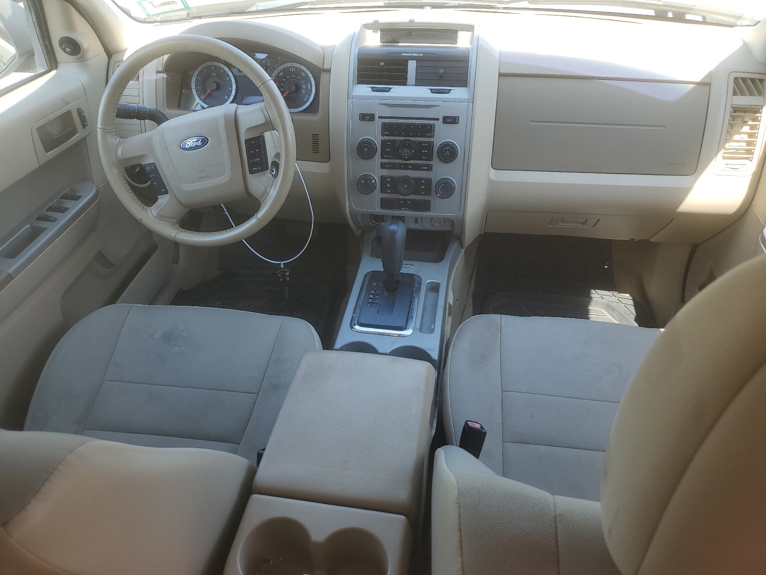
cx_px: 383
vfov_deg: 53.1
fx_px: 575
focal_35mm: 26
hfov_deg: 67.3
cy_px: 288
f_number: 1.5
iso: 50
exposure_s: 1/294
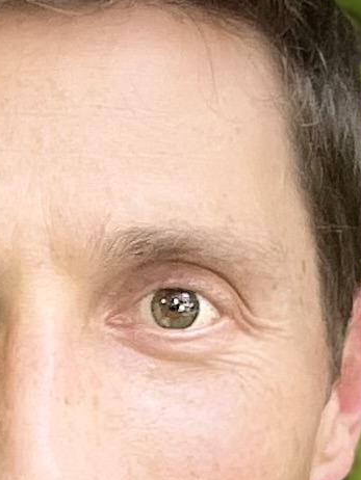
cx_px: 78
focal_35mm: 123
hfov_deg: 12.0
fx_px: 1709
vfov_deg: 15.3
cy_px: 611
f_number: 2.2
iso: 100
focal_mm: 2.71
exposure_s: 1/108
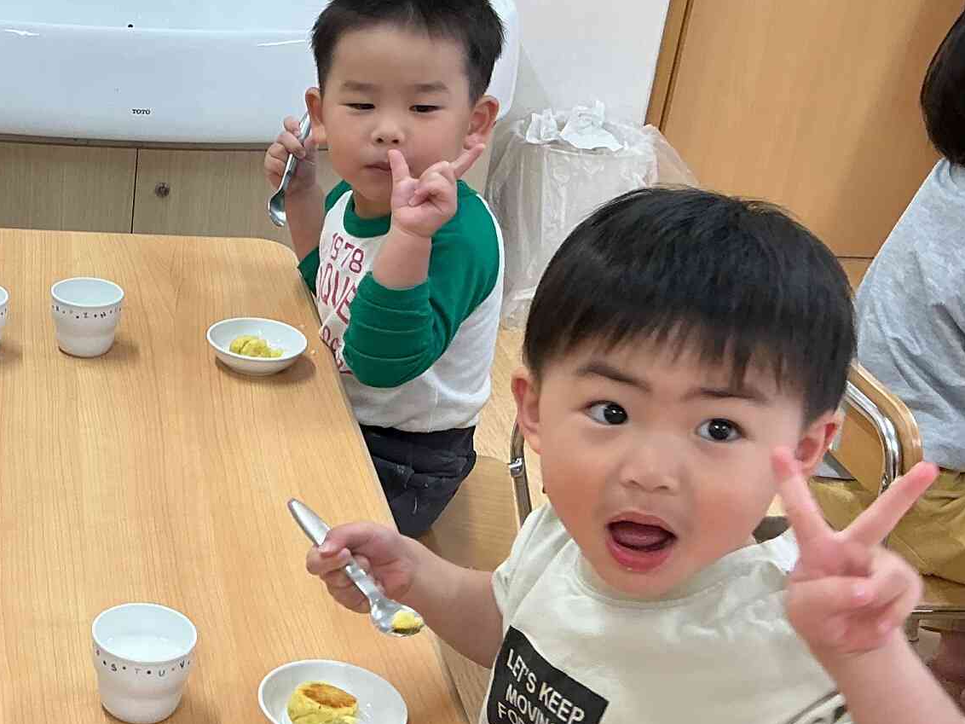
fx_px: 1728
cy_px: 445
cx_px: 41
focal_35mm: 62
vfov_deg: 23.6
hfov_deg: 29.5
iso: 40
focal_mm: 3
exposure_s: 1/60
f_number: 1.8
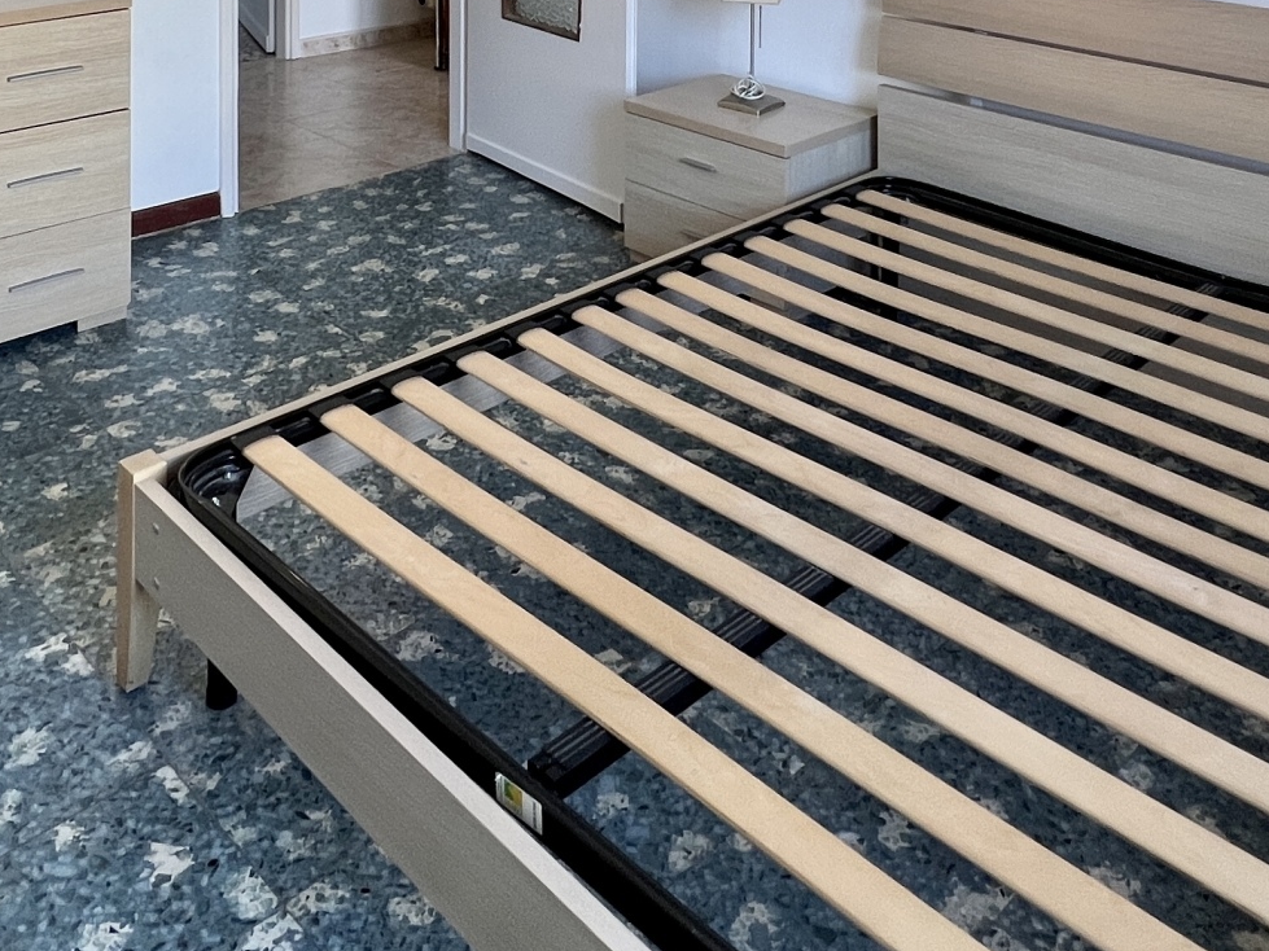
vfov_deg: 33.1
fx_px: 1246
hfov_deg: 53.9
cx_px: 604
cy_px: -227
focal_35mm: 34
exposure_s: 1/100
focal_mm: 1.57
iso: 64
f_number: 1.8
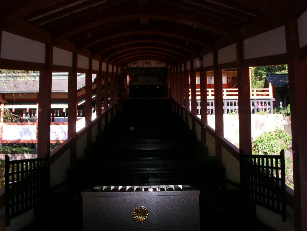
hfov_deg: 50.1
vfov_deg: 38.7
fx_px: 328
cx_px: 154
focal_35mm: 37
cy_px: 116
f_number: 2.8
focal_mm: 5.7
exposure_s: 1/60
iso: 125
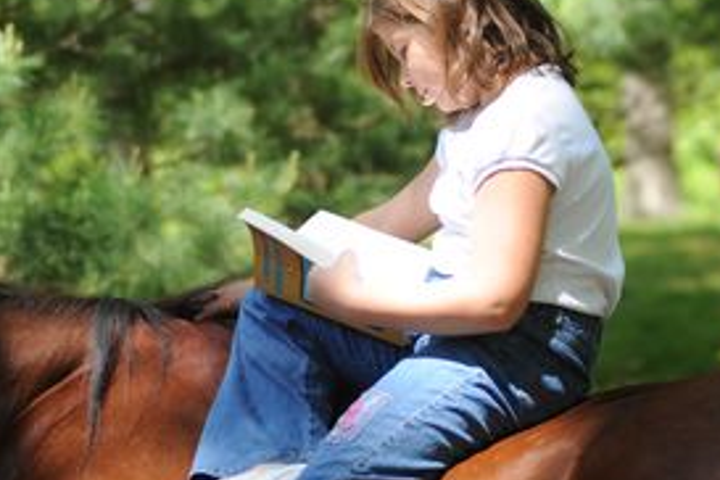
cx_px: 330
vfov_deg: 8.4
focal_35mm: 164
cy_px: 311
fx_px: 3280
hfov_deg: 12.5
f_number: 2.8
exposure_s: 1/400
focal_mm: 70
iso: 200
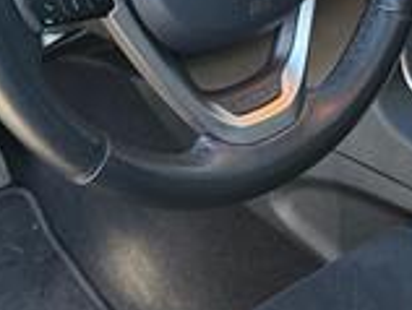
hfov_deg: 20.1
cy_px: 83
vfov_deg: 15.2
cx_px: 274
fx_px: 1156
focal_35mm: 97
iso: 200
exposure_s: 1/117
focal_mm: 6.76
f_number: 1.78
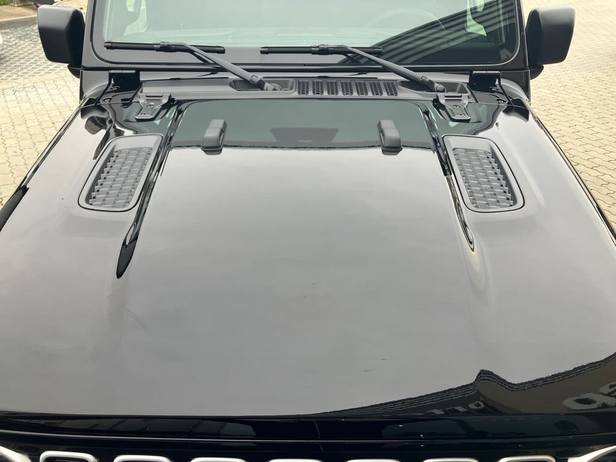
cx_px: 308
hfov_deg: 63.4
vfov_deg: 49.7
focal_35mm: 28
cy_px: 231
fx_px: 498
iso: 32
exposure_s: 1/121
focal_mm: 3.99
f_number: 1.8
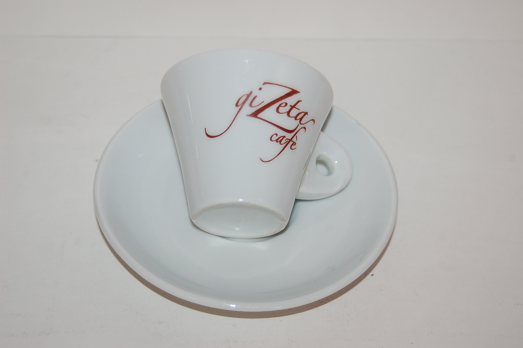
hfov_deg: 22.6
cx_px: 262
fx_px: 1306
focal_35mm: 90
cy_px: 174
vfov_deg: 15.2
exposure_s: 1/60
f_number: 5
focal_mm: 60
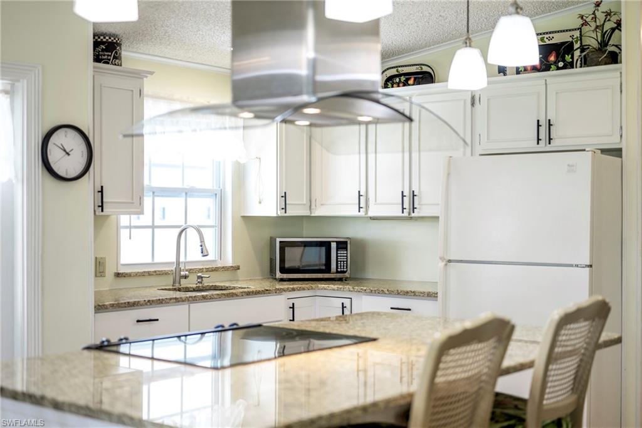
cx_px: 321
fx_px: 891
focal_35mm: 50
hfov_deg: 39.6
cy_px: 214
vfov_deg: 27.0
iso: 320
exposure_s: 1/250
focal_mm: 50
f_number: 1.8
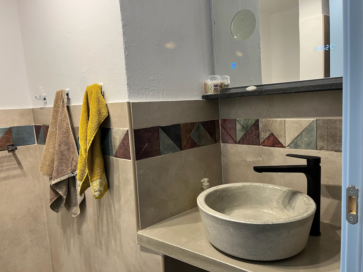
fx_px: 273
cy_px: 136
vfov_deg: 53.1
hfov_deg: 67.3
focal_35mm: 26
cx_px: 182
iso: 125
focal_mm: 5.1
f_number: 1.6
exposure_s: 1/50
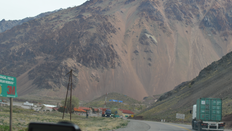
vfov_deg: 15.3
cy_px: 48
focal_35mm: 79
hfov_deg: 26.8
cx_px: 103
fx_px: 486
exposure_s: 1/200
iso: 100
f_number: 7.1
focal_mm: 44
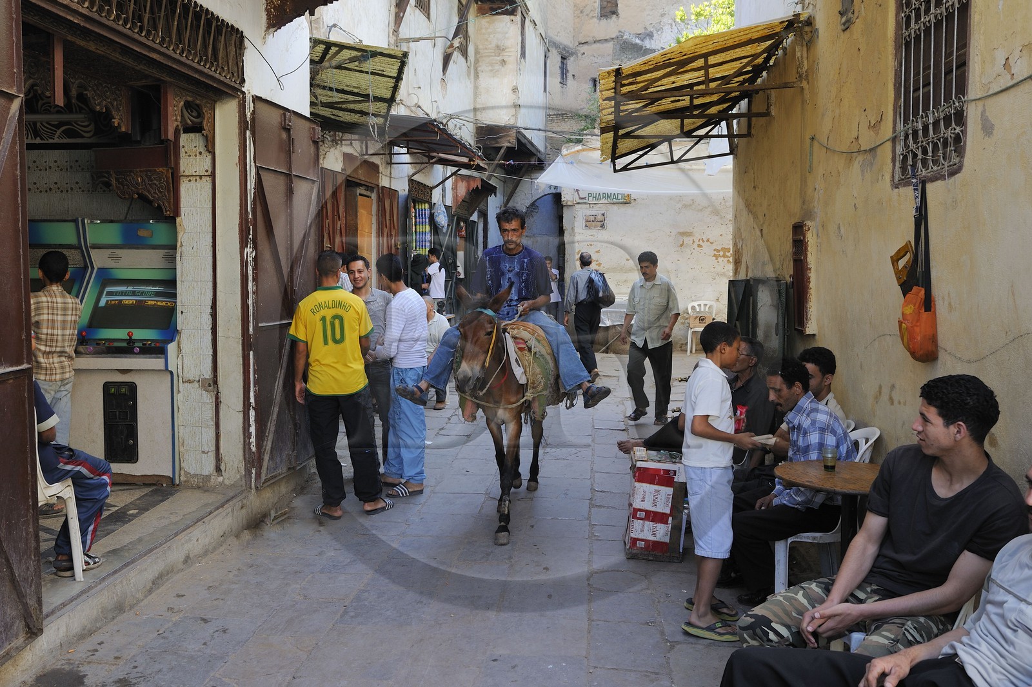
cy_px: 344
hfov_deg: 63.7
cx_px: 516
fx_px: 831
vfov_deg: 44.9
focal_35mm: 29
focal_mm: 29
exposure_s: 1/160
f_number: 6.3
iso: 400
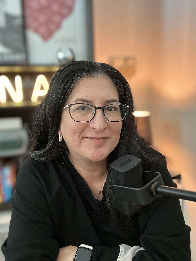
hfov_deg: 46.8
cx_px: 98
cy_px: 130
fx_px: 226
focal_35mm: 30
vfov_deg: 60.0
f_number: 1.9
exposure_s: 1/30
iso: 400
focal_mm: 2.69
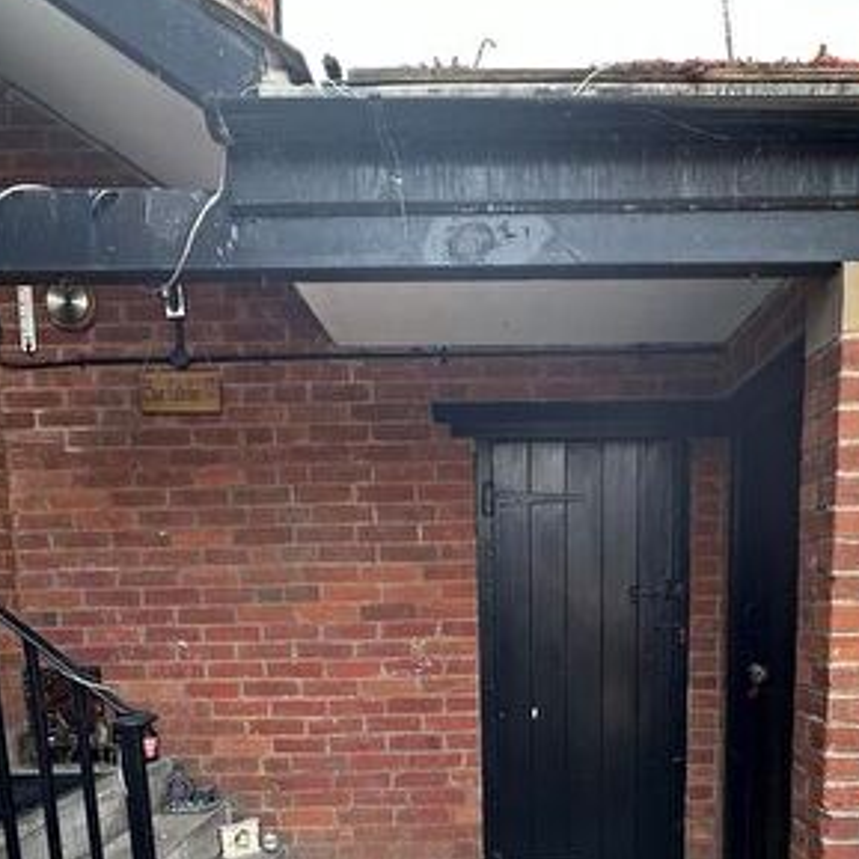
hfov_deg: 53.6
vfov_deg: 50.6
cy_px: 694
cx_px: 517
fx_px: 842
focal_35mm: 30
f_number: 2.2
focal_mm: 2.22
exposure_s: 1/105
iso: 40
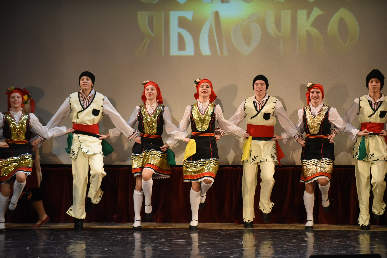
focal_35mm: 180
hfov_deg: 11.4
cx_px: 194
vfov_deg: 7.6
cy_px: 129
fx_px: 1936
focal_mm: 180
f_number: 2.8
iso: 3200
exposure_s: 1/320
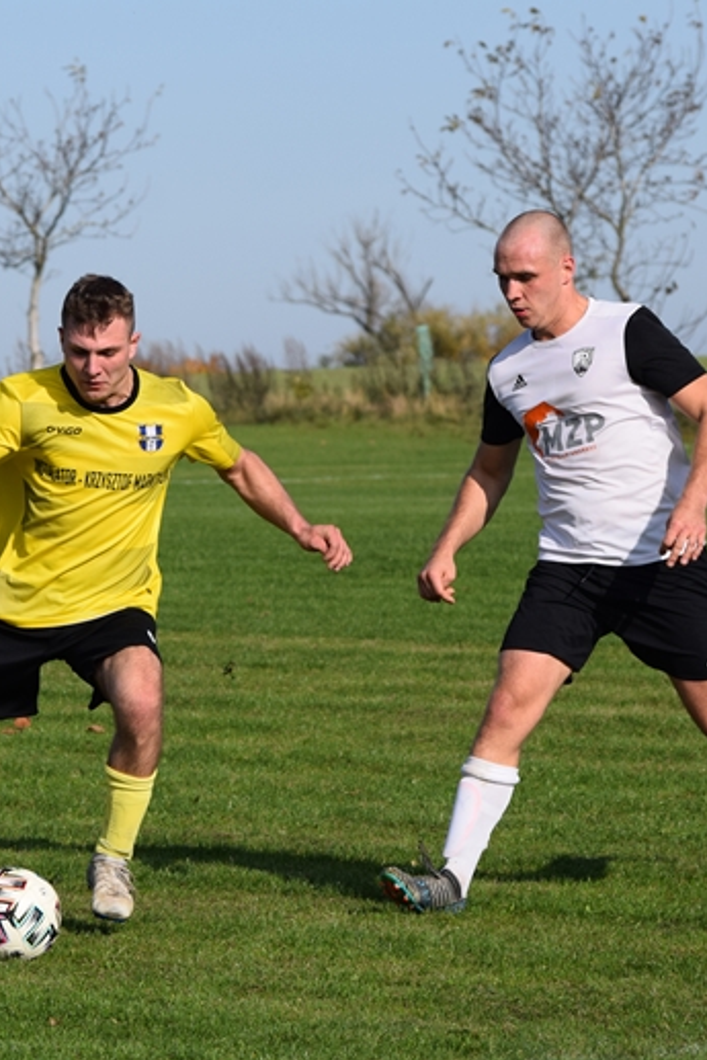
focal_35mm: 249
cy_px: 529
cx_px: 76
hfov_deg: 5.5
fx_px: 7330
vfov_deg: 8.3
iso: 400
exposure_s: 1/1600
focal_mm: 110
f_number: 7.1
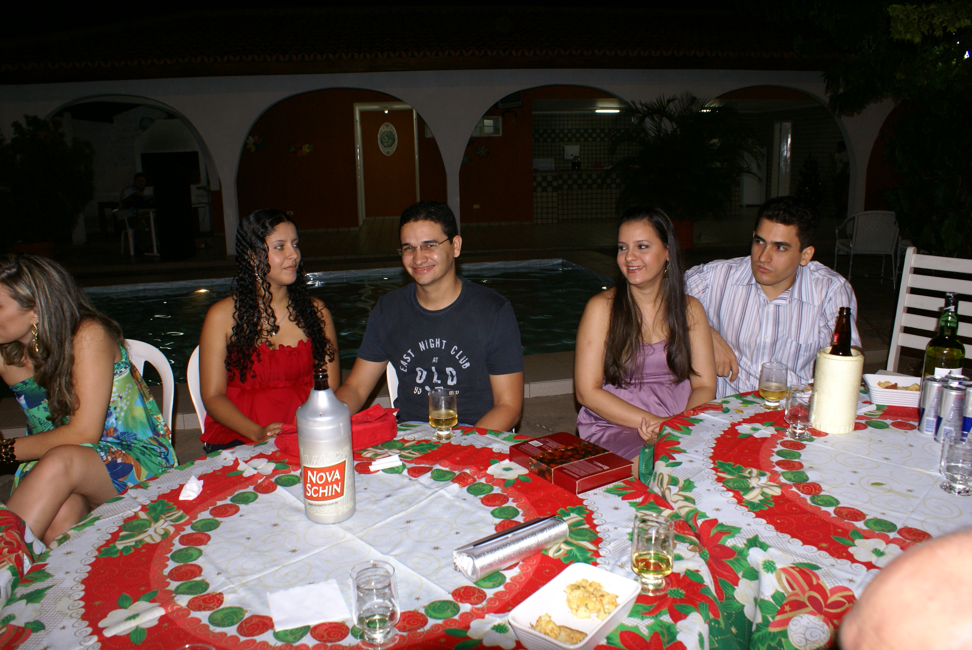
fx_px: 730
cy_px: 325
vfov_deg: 48.0
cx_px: 486
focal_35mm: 27
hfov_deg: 67.3
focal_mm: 18
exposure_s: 1/60
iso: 400
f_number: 5.6
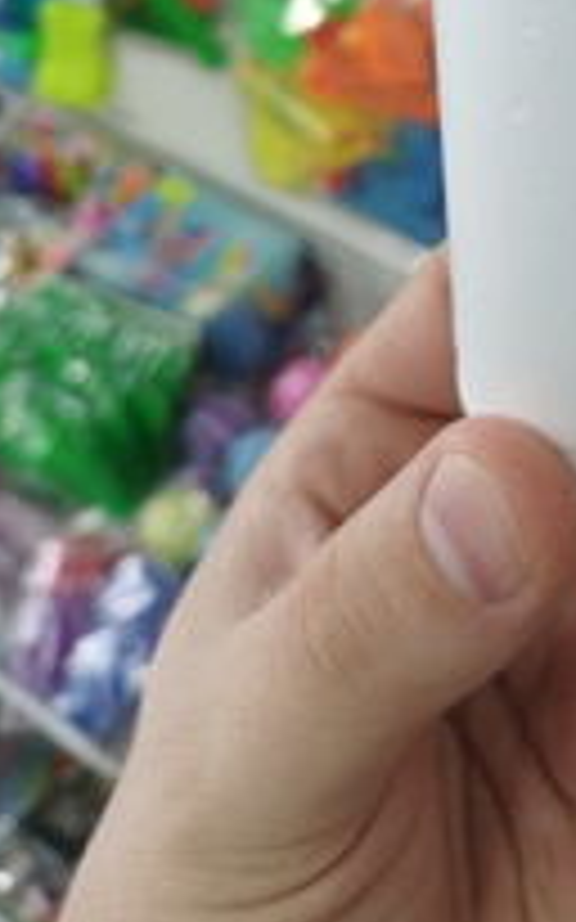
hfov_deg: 18.0
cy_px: -74
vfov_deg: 28.4
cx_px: 810
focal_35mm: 66
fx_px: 1659
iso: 450
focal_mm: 5.89
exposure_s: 1/50
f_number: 1.89
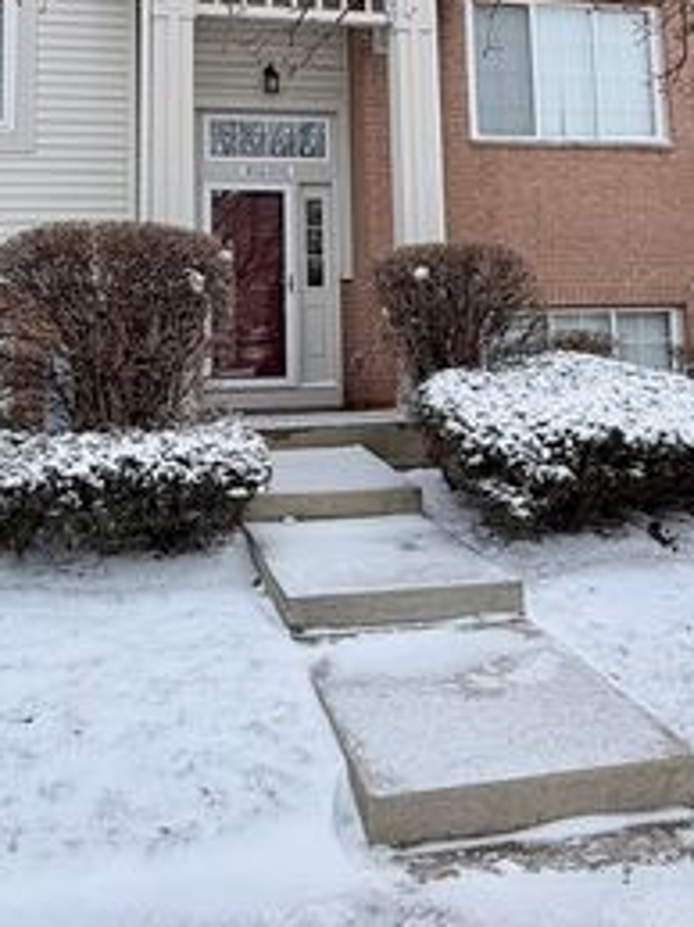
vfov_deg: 48.9
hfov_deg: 39.6
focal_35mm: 36
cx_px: 315
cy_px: 206
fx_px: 963
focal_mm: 2.22
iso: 25
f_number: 2.2
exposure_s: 1/770
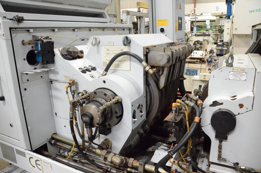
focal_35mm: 27
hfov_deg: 67.5
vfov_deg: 47.7
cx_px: 130
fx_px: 195
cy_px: 86
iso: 6400
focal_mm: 18
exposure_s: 1/160
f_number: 6.3
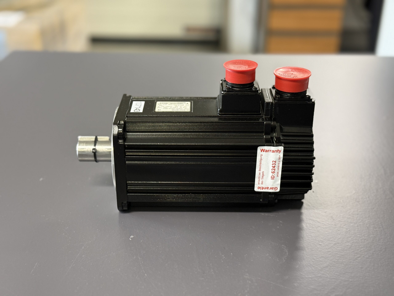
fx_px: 546
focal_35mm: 48
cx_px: 197
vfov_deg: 30.3
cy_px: 148
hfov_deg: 39.7
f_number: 1.78
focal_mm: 6.76
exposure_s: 1/33
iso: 250
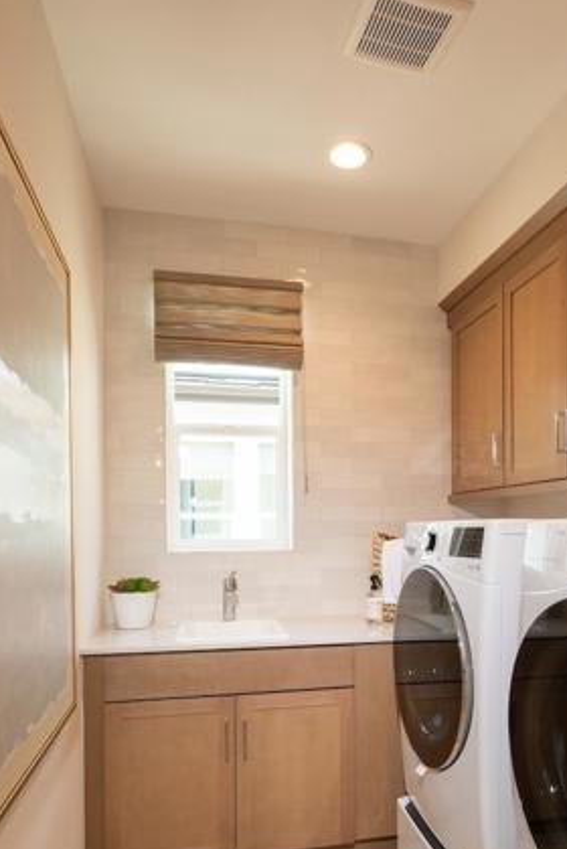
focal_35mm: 29
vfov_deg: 62.6
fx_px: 684
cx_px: 349
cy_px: 539
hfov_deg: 44.7
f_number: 9
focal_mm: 19
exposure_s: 1/6
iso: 100
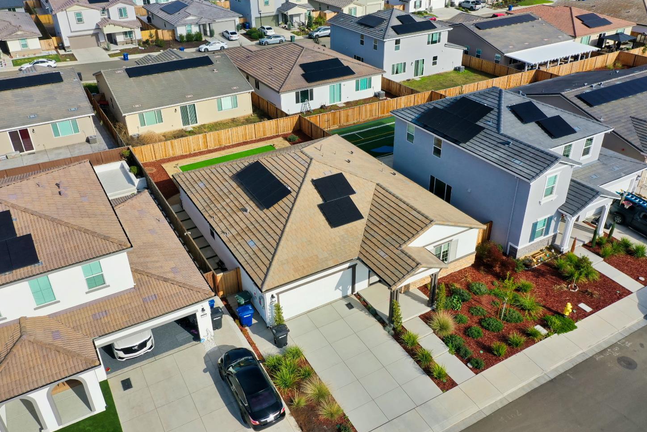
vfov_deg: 45.0
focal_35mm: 29
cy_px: 216
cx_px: 321
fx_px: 521
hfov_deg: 63.6
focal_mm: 10.26
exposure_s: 1/500
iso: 100
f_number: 5.6
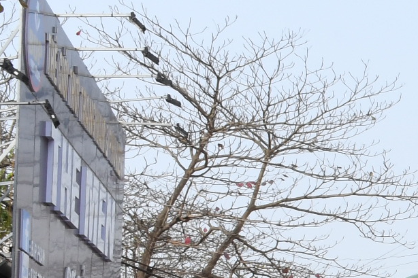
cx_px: 907
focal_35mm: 136
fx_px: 1579
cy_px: 326
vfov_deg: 9.9
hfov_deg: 12.7
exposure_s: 1/200
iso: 400
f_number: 16
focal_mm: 20
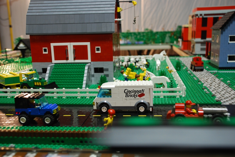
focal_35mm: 42
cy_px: 78
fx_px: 274
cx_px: 118
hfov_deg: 46.3
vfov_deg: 32.0
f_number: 4
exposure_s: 1/25
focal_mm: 28
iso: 400
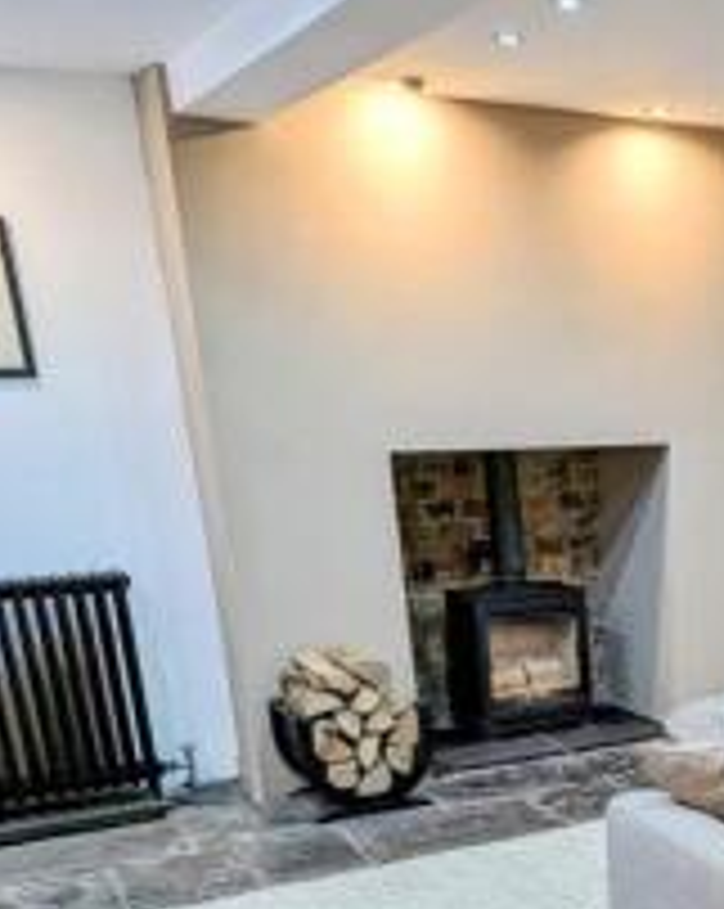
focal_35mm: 45
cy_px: 835
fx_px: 1208
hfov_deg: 30.1
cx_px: 787
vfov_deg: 38.1
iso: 175
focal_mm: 2.35
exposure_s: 1/50
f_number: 2.2
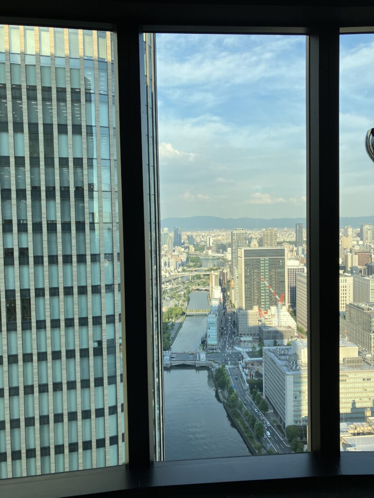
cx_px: 187
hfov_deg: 49.7
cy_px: 249
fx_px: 403
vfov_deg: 63.4
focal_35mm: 28
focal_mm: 3.99
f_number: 1.8
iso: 32
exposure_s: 1/771
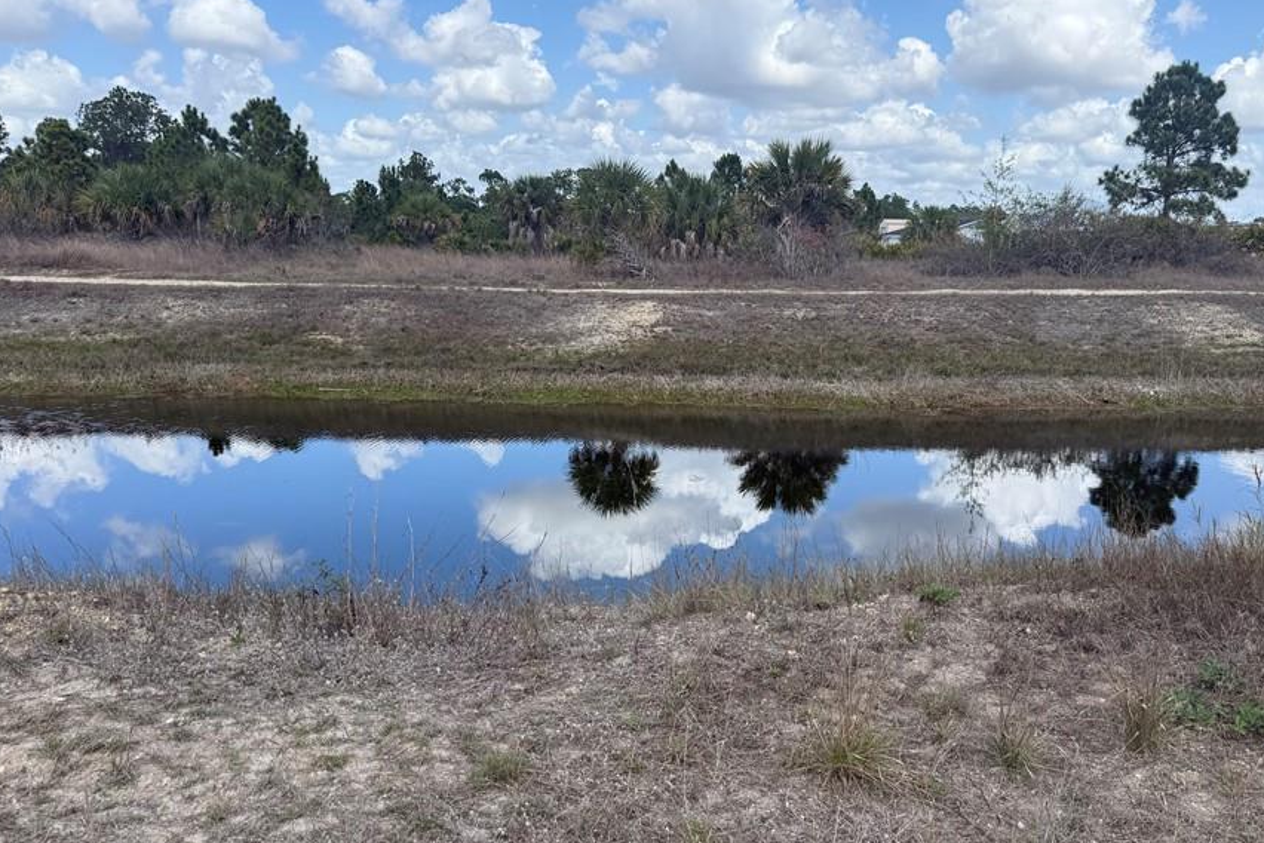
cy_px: 487
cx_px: 699
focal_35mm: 30
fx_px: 1053
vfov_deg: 43.5
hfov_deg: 61.8
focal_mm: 6.76
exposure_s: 1/3021
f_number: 1.78
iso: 100
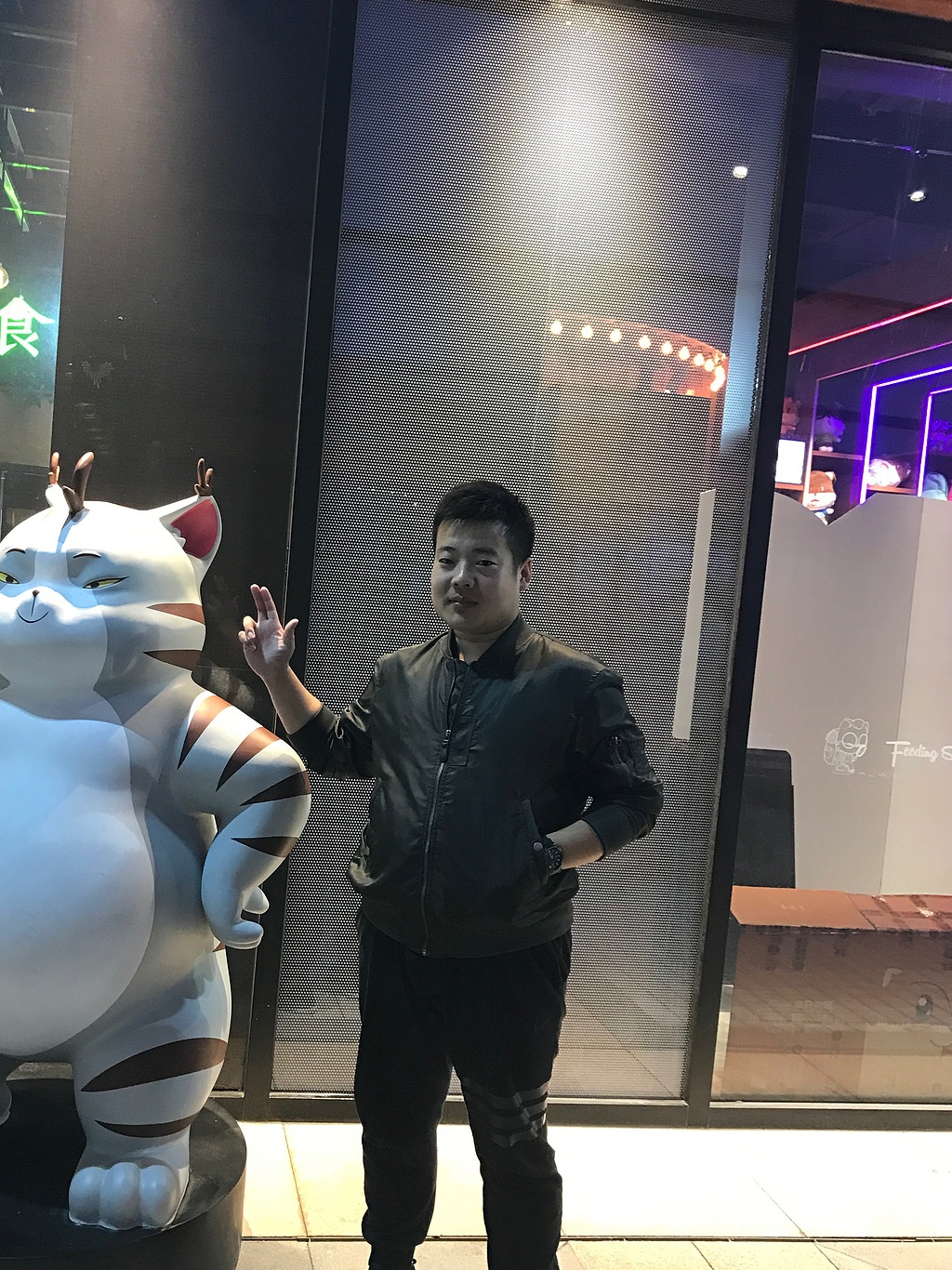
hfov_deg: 40.4
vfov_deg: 52.6
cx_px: 366
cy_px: 691
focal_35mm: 35
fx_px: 1284
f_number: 1.8
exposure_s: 1/17
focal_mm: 3.99
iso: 50
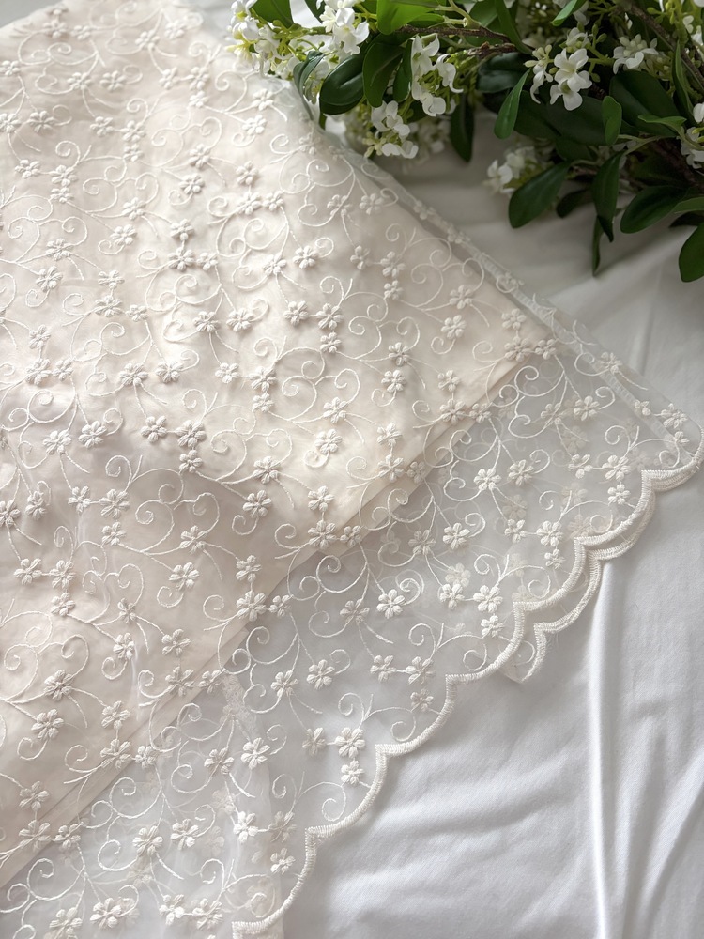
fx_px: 705
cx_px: 352
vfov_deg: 67.3
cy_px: 470
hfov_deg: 53.1
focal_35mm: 26
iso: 160
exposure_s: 1/60
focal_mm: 5.96
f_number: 1.6
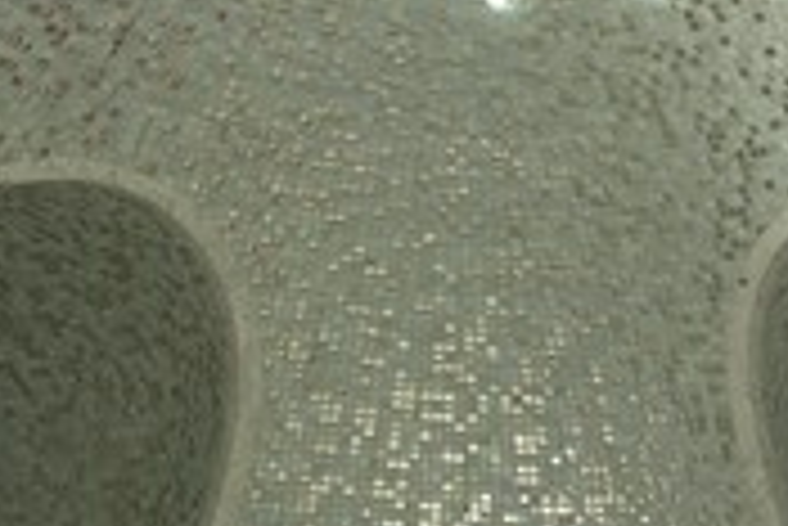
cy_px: 551
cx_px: 1130
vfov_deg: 12.5
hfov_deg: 17.3
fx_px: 2366
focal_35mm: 108
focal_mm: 32
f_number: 5.6
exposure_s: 1/10
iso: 400
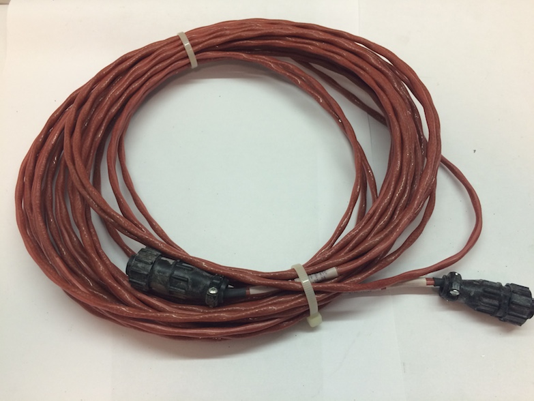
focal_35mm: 29
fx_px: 448
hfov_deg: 61.6
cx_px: 267
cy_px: 200
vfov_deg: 48.3
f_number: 2.2
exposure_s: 1/33
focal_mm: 4.15
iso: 50
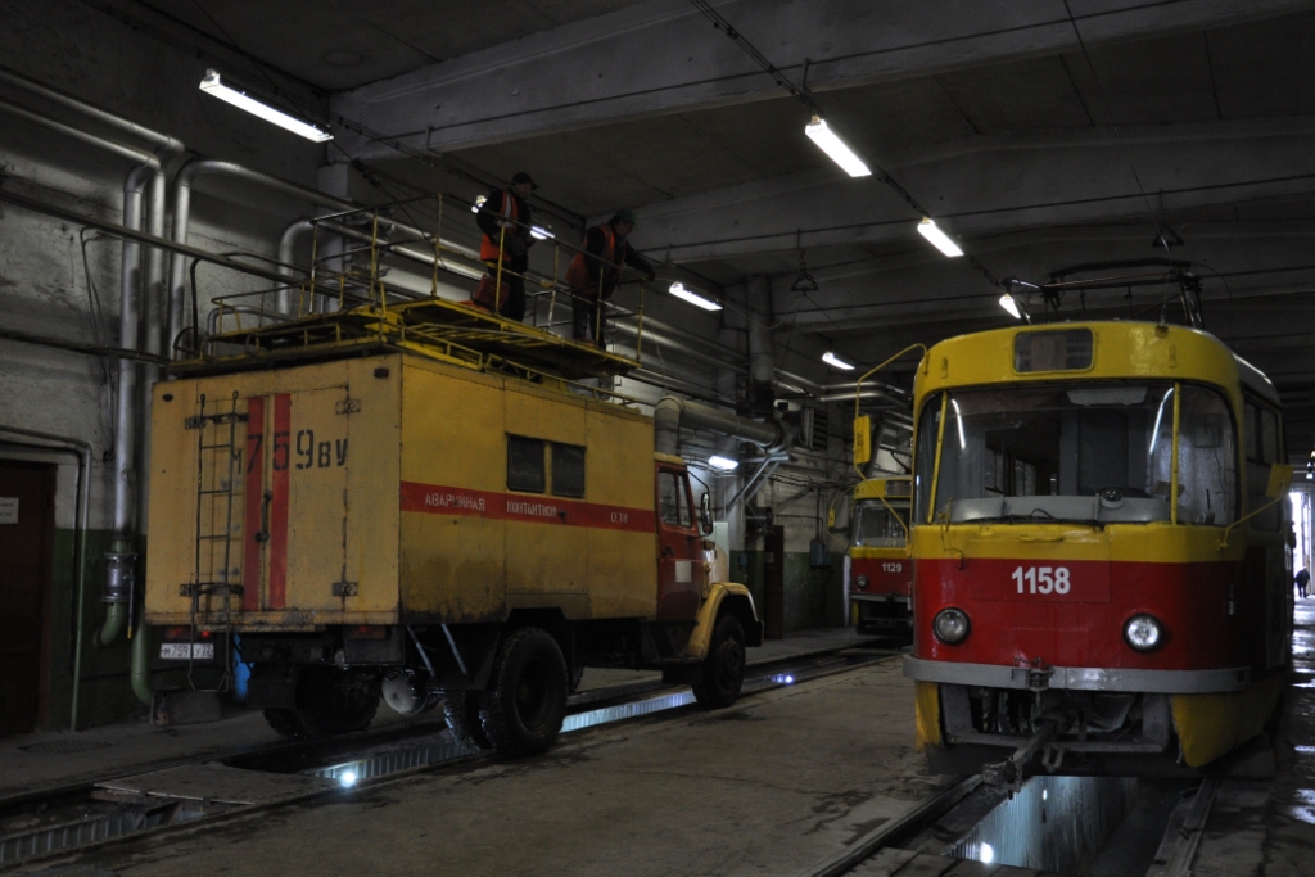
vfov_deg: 36.9
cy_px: 438
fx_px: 1315
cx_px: 658
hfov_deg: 53.1
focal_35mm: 36
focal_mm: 24
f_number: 4
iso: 720
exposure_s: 1/60
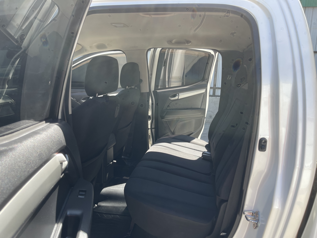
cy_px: 119
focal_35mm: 25
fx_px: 229
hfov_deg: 69.4
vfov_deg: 54.9
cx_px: 158
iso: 32
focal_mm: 5.1
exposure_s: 1/660
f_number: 1.6
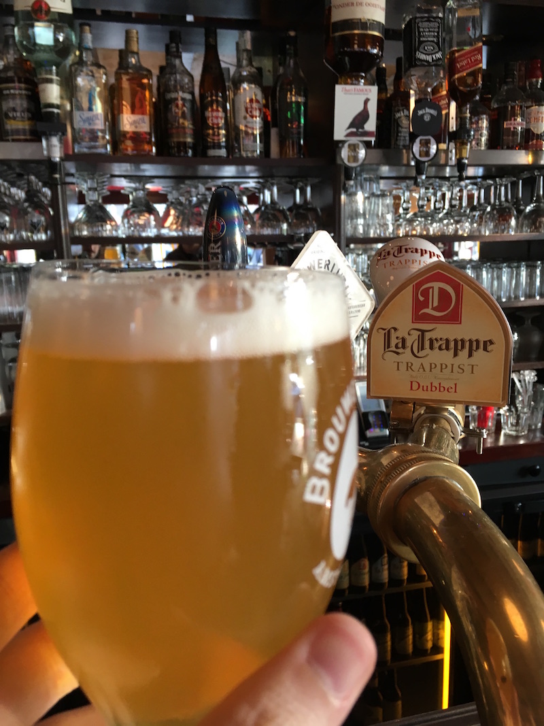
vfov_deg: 61.7
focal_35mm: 29
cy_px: 363
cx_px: 272
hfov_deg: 48.2
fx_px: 608
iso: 100
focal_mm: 4.15
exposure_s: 1/33
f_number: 2.2
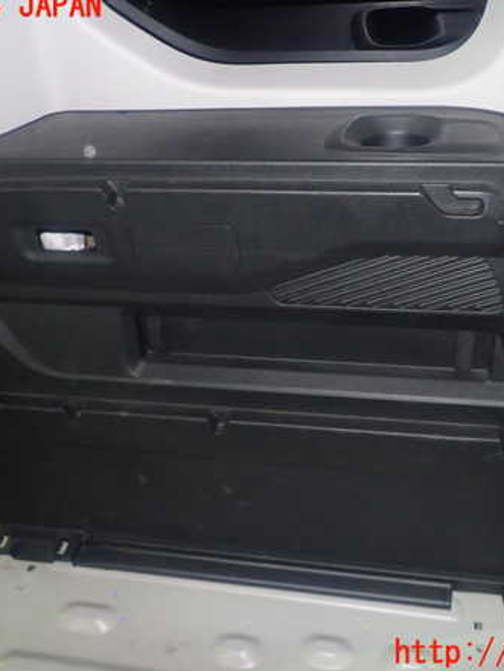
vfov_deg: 53.9
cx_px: 282
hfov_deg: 41.7
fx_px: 660
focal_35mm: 34
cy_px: 330
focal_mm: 4.5
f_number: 2.8
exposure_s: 1/30
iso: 800
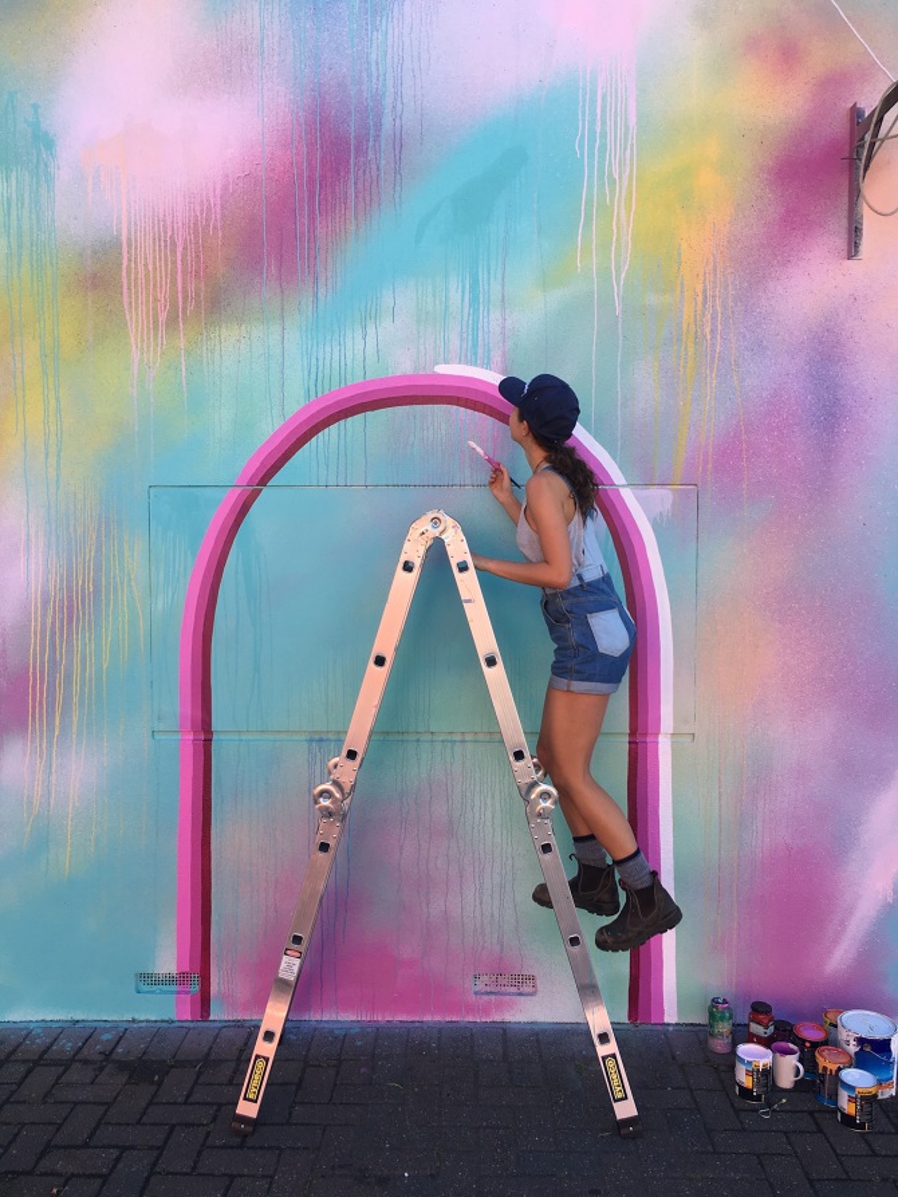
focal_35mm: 29
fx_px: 1003
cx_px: 449
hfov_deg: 48.2
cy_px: 598
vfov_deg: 61.7
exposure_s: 1/319
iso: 25
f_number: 2.2
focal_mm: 4.15
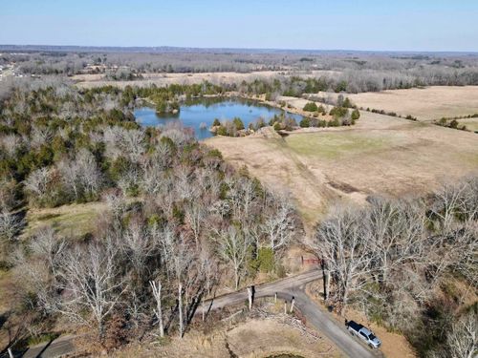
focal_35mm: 24
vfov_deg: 56.8
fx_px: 331
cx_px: 239
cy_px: 179
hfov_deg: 71.6
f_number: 2.8
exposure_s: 1/15
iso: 160
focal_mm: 4.5
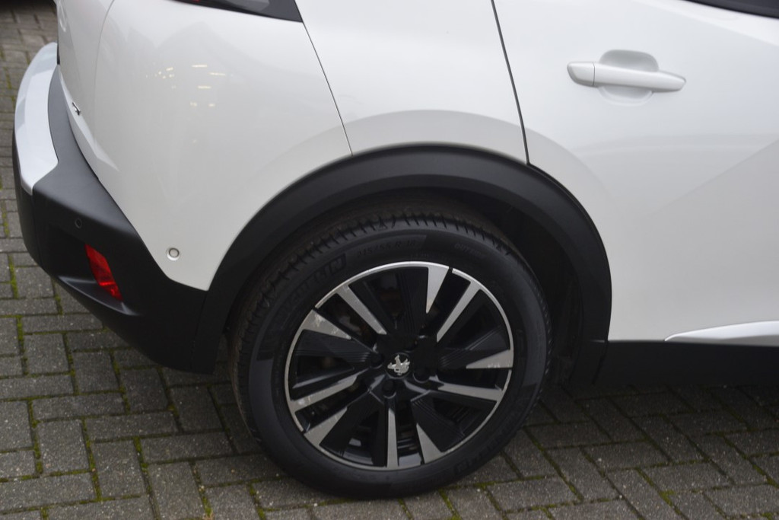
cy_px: 260
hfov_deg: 41.1
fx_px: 1039
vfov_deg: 28.1
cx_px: 390
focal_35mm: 48
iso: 640
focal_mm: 32
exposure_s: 1/60
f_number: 4.2
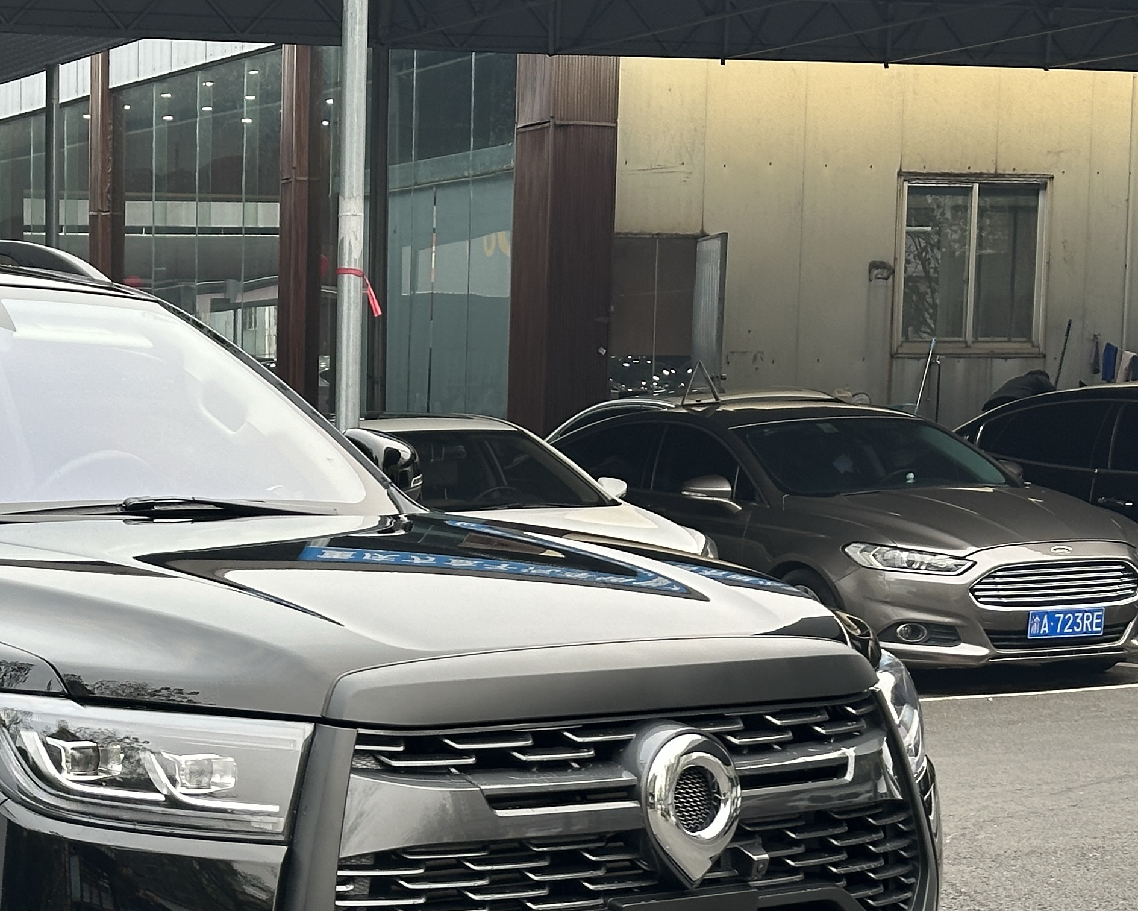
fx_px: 3368
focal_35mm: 100
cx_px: -57
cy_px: 861
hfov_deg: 18.6
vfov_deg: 15.2
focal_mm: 6.86
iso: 50
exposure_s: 1/134
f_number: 1.78
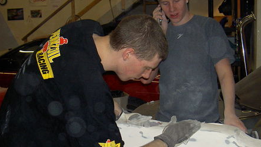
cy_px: 123
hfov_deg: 33.8
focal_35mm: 62
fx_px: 429
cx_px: 122
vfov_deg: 19.2
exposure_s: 1/125
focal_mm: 8
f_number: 2.8
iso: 200
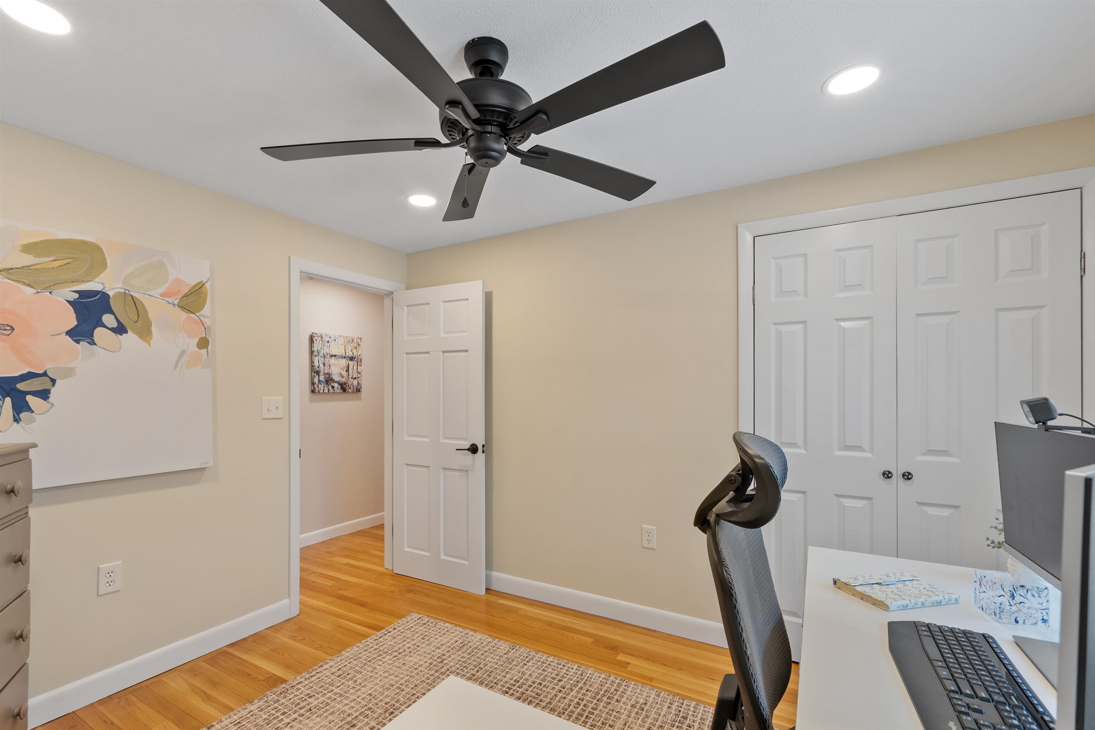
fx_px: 456
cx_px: 548
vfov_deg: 77.3
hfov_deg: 100.4
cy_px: 365
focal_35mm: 15
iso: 320
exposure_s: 1/1.67
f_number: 8
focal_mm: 10
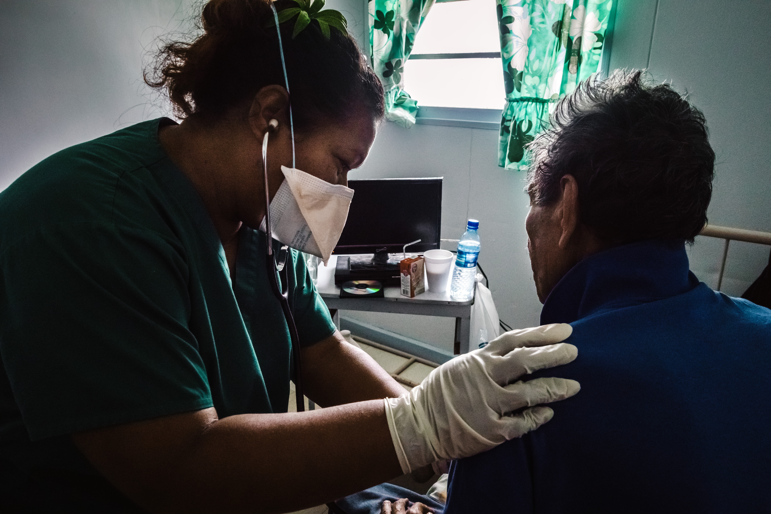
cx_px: 386
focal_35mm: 24
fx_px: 514
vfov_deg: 53.1
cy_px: 257
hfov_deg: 73.7
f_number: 3.5
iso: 800
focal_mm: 8.8
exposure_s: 1/160
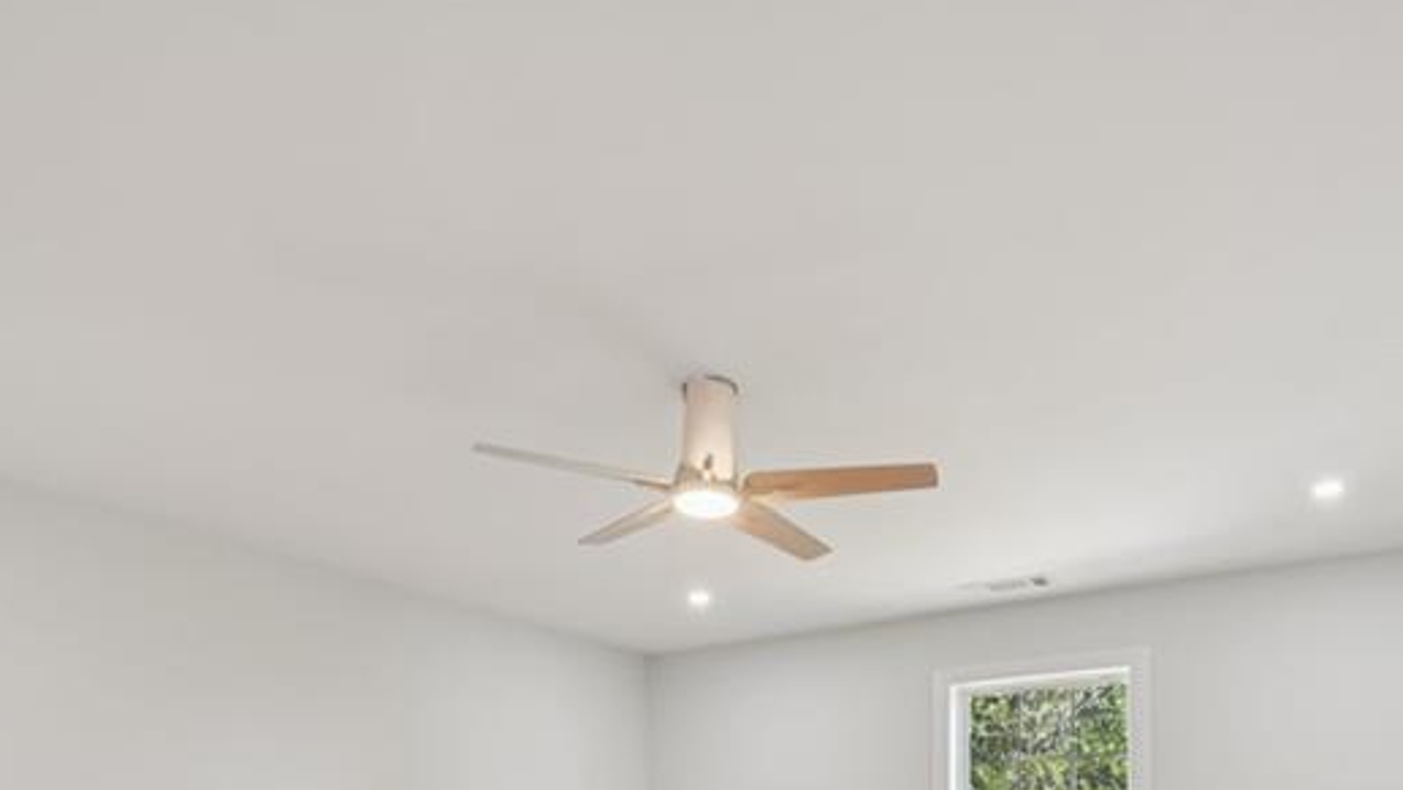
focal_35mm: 29
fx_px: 1079
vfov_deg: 34.1
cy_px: 895
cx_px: 752
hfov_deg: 66.0
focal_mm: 14
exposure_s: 1/20
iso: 320
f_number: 8
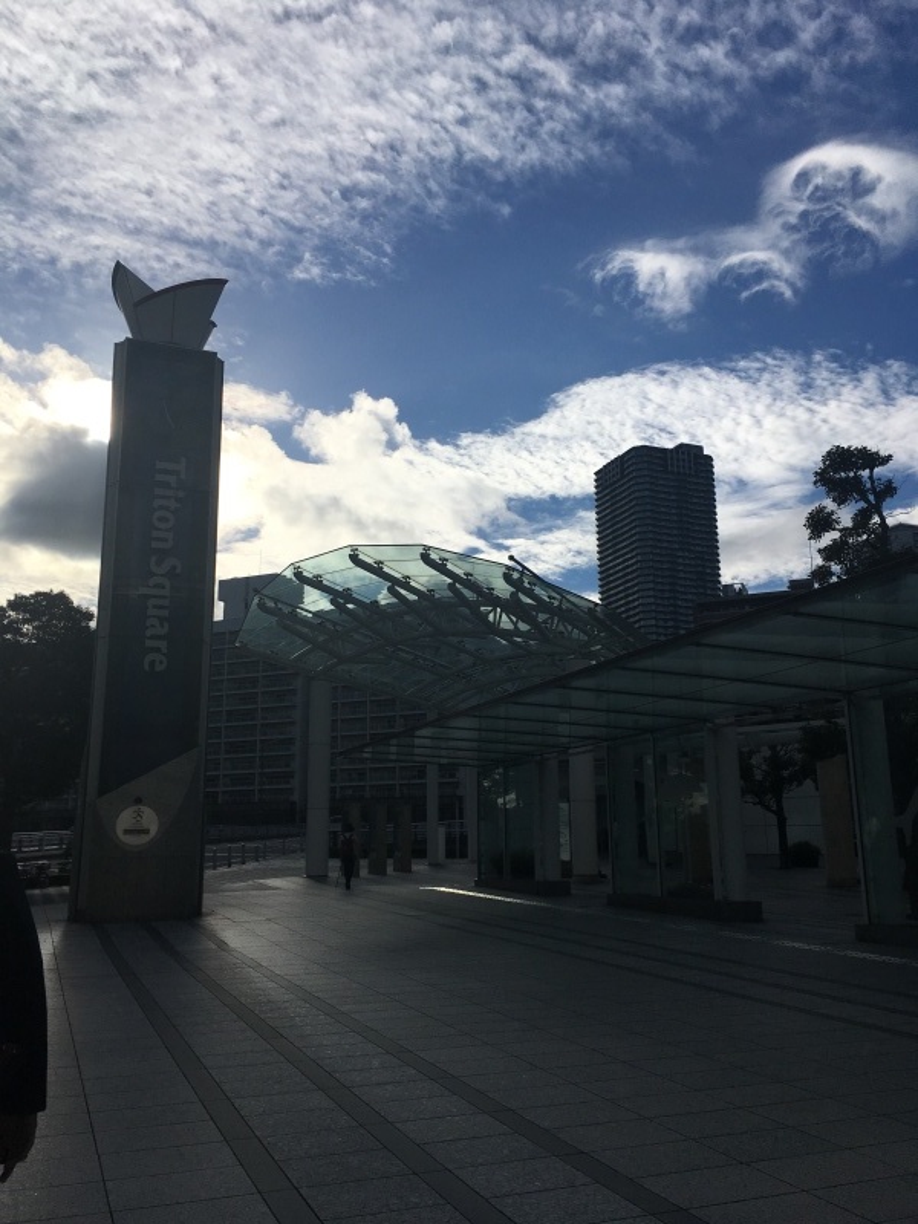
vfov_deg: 61.7
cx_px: 459
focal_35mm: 29
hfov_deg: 48.2
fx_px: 1025
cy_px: 612
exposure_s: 1/7692
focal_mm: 4.15
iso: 25
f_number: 2.2
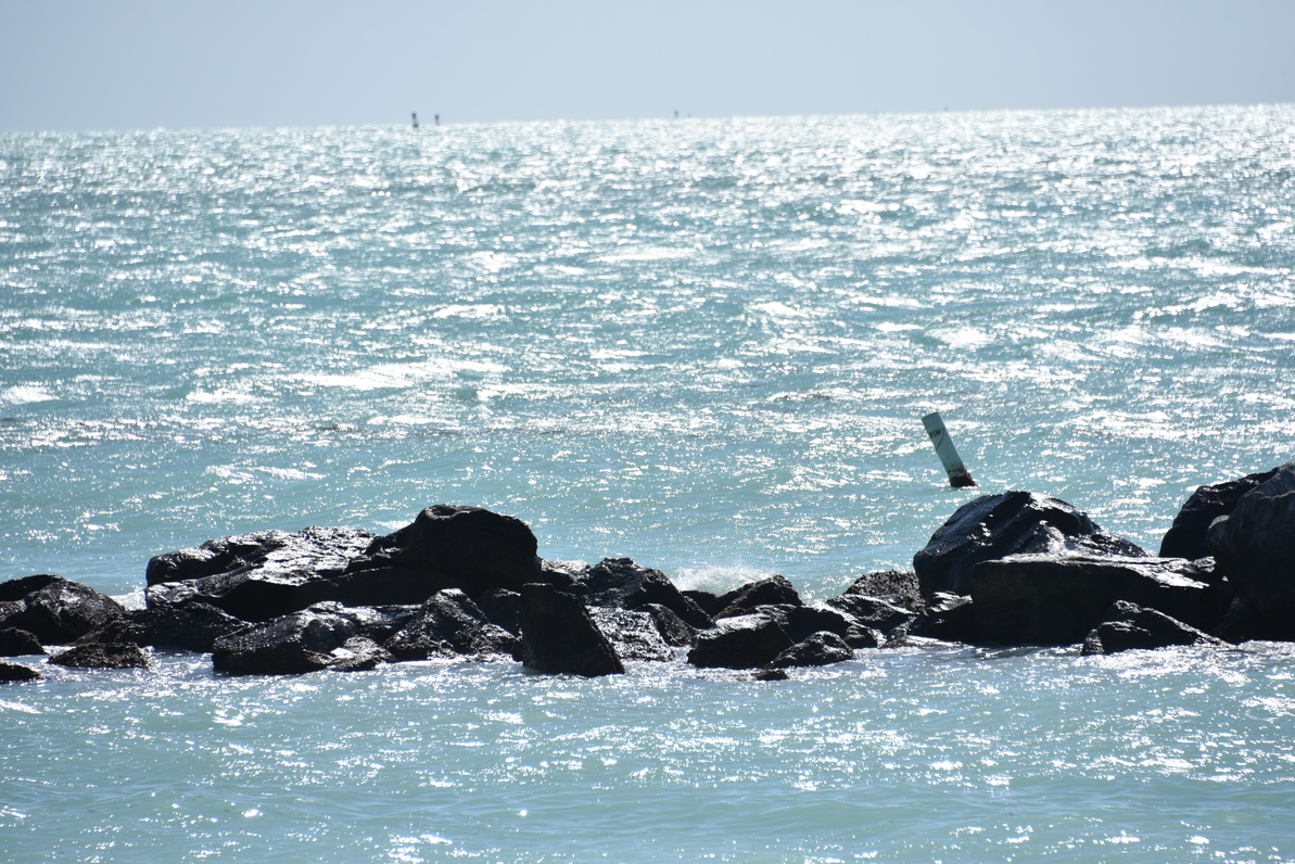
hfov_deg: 6.4
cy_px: 450
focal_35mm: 322
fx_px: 11585
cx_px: 672
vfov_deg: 4.3
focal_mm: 300
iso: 100
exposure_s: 1/640
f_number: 8
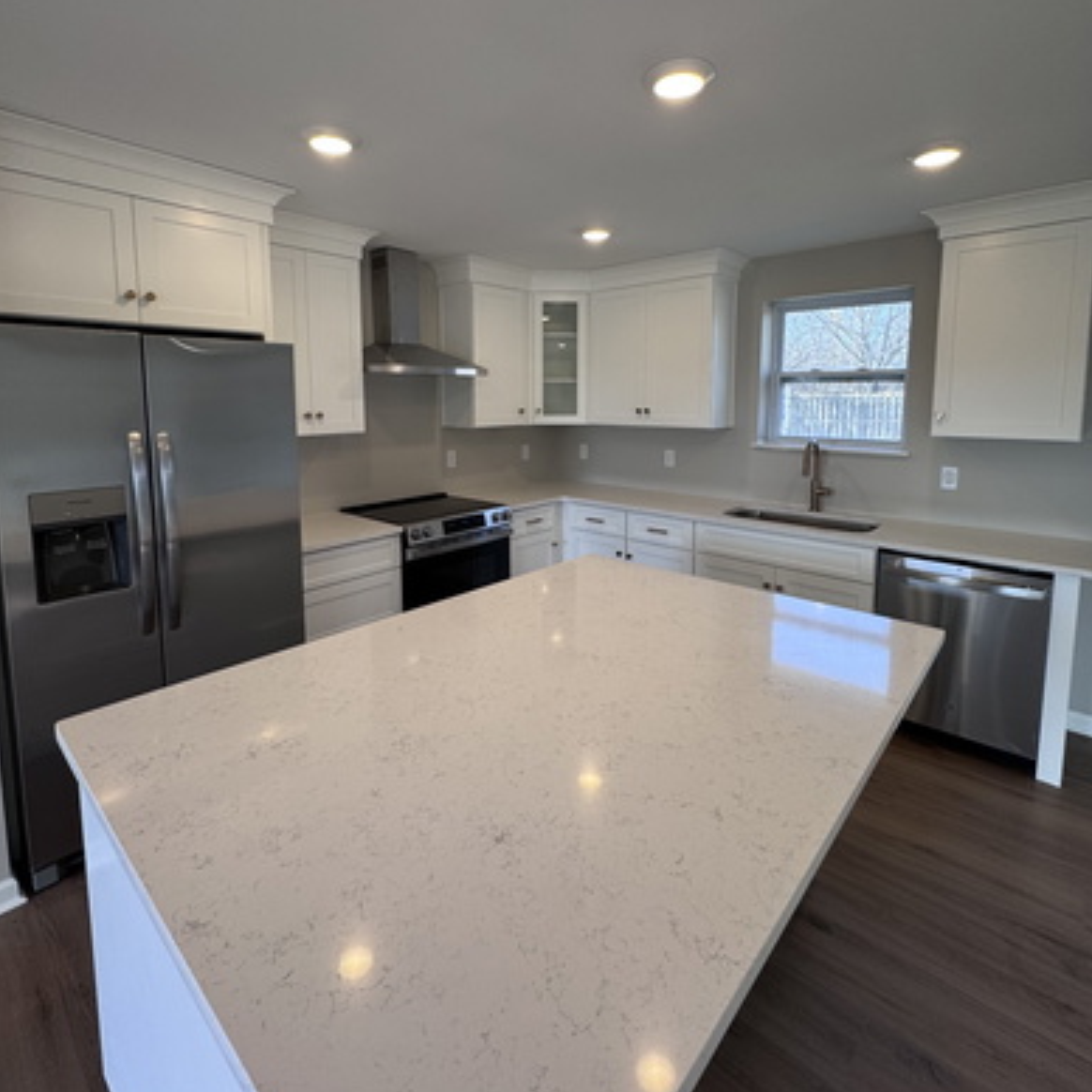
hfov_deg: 84.0
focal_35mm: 17
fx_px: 607
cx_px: 532
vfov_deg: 83.3
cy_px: 457
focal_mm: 2.22
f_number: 2.2
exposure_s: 1/120
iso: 64
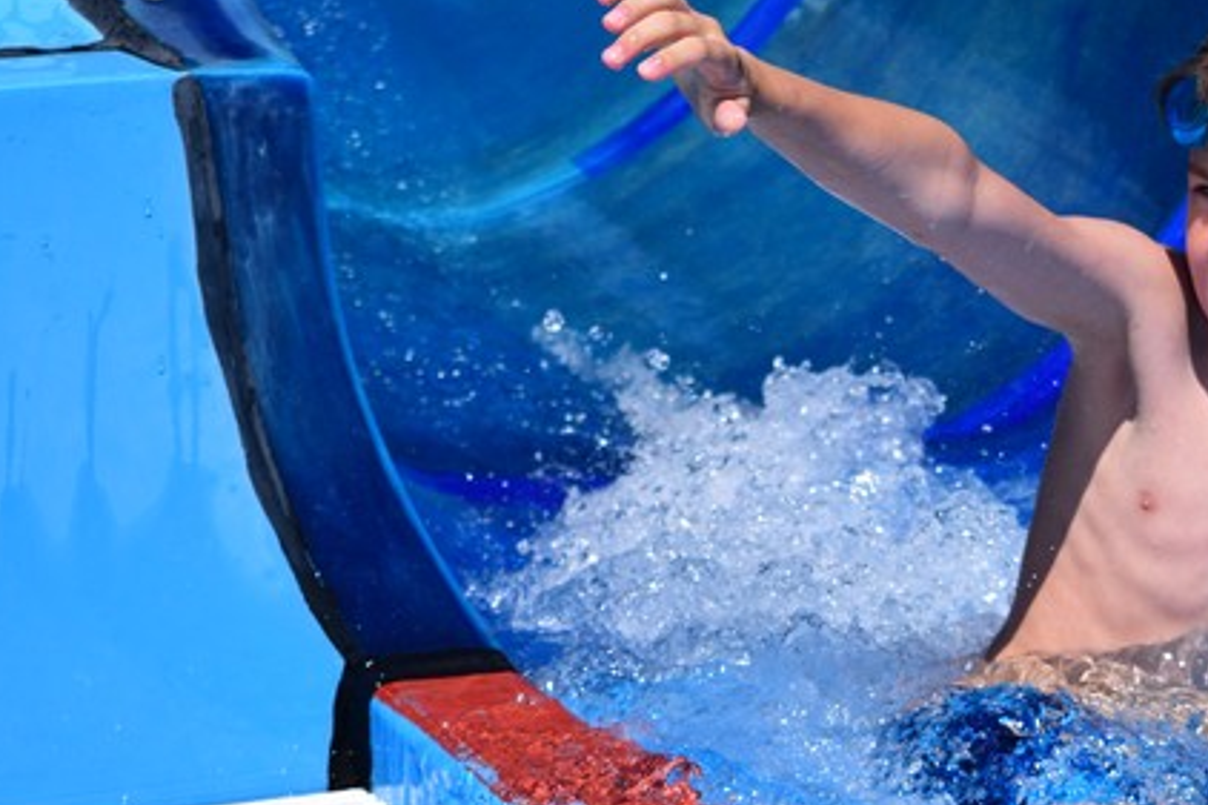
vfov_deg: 6.9
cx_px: 1125
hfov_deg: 10.2
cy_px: 577
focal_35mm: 200
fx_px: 6715
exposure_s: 1/1600
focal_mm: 55
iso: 200
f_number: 6.3
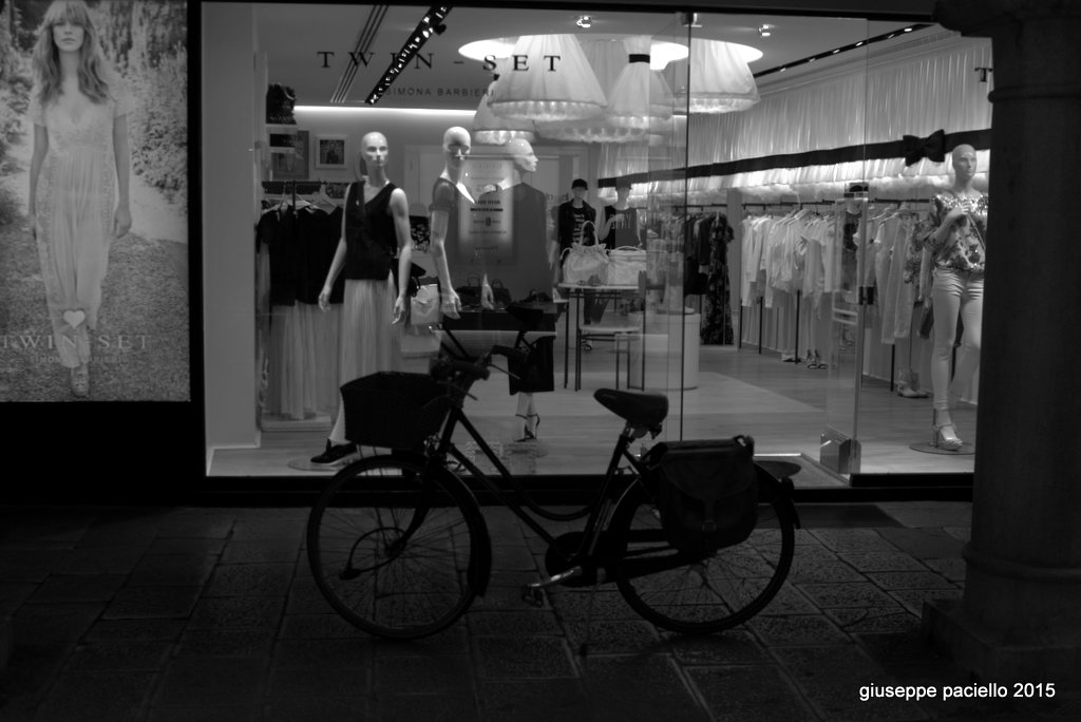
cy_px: 361
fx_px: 1262
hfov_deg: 46.4
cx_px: 540
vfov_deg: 31.9
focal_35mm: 42
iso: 400
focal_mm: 28
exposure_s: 1/60
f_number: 4
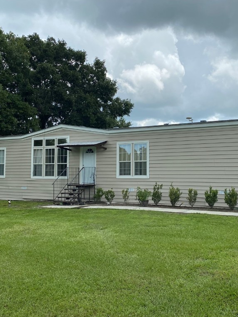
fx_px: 321
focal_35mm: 35
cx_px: 146
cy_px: 159
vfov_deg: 52.6
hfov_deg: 40.5
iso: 32
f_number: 1.8
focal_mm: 4.25
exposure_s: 1/1808
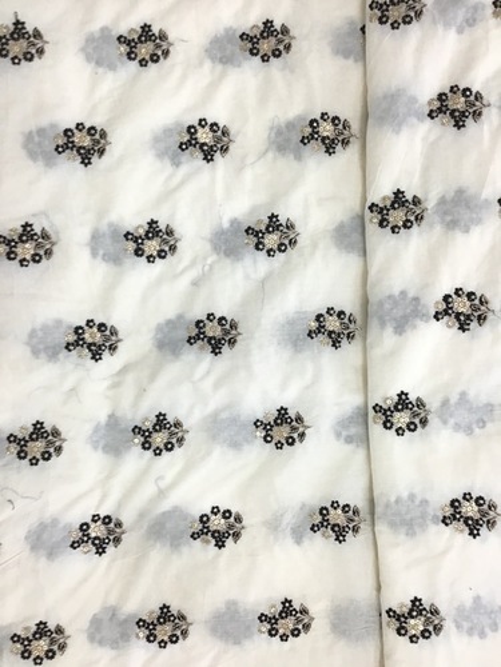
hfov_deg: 45.4
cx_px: 250
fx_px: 598
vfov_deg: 58.4
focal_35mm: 31
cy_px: 334
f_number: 2.4
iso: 64
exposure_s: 1/33
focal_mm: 3.3
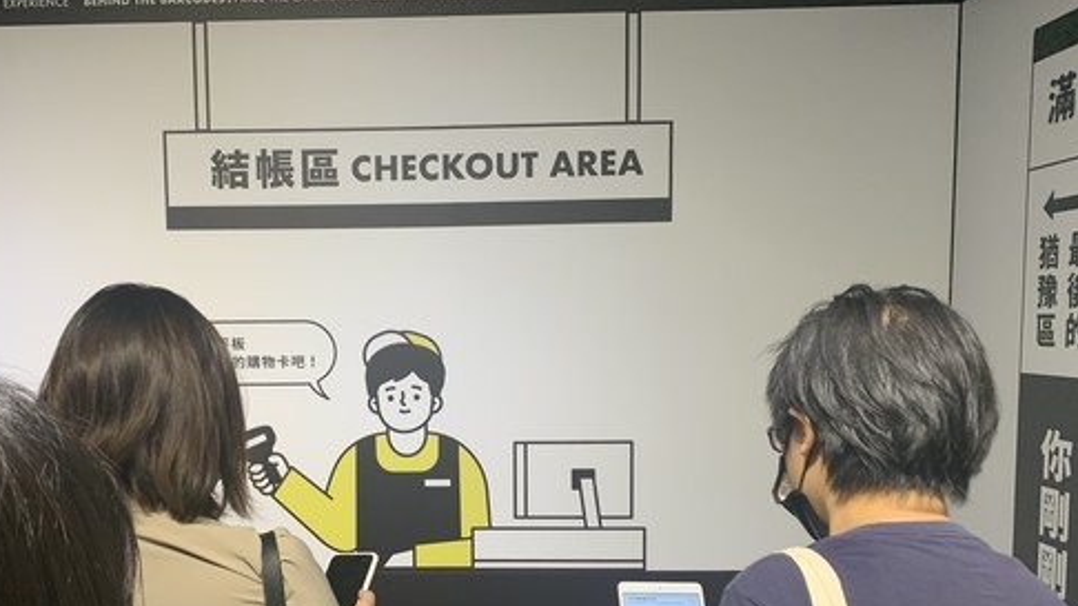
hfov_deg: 56.1
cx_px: 421
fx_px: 1000
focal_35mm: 35
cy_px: 406
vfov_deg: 33.4
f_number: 1.8
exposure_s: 1/60
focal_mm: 4.25
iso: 80
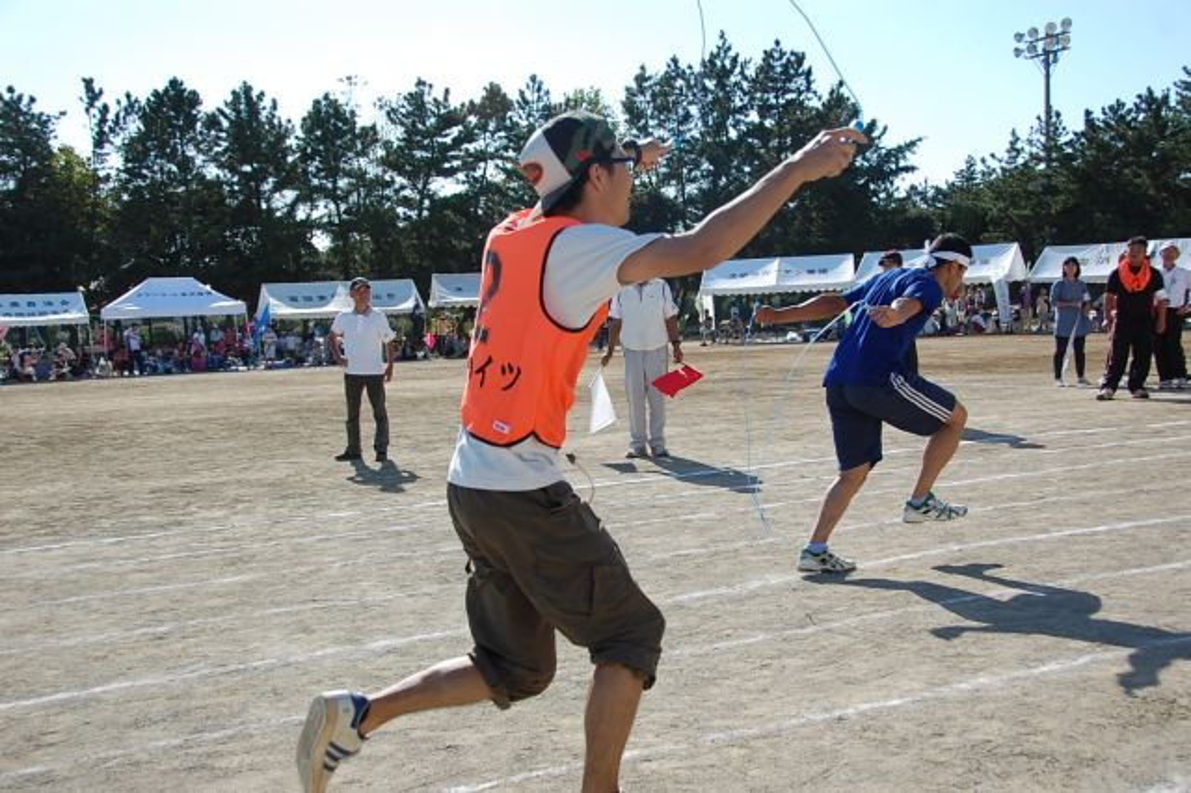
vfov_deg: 33.0
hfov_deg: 47.9
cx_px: 596
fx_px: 1339
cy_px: 396
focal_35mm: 40
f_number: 4.5
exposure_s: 1/1250
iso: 200
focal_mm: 27
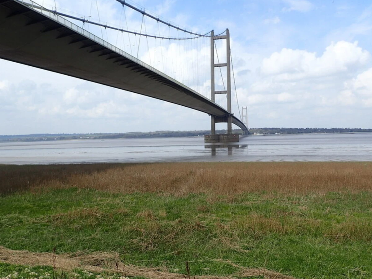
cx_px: 161
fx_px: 322
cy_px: 161
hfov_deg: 59.7
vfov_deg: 46.6
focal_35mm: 30
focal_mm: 4.5
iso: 100
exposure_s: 1/200
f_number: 8
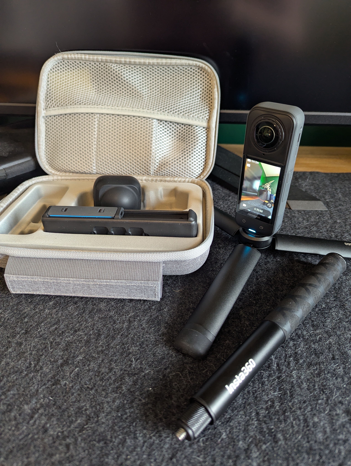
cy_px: 233
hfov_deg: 56.9
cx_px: 176
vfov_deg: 71.5
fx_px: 324
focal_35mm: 24
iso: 311
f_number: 1.85
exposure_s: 1/100
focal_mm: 6.81
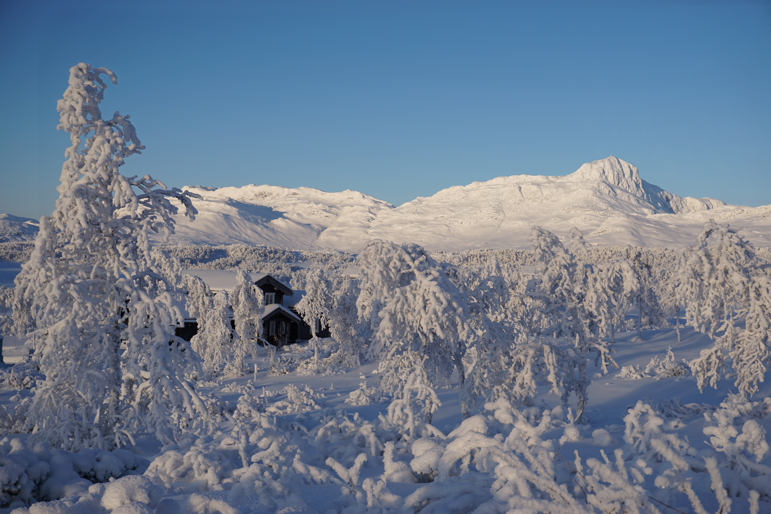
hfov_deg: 43.6
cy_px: 257
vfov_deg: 29.9
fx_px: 964
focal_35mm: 45
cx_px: 386
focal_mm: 30
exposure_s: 1/500
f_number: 5.6
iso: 100
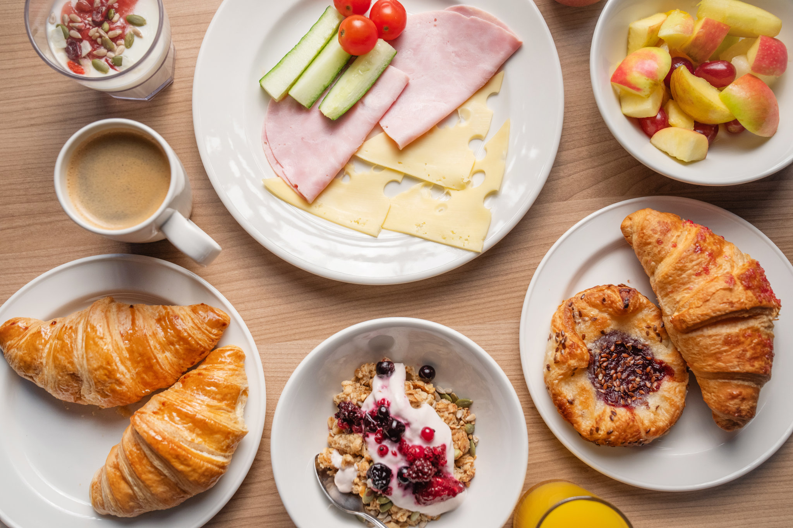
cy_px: 264
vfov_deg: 33.4
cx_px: 396
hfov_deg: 48.5
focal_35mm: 40
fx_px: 881
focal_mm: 40
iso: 640
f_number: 4.5
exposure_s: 1/100
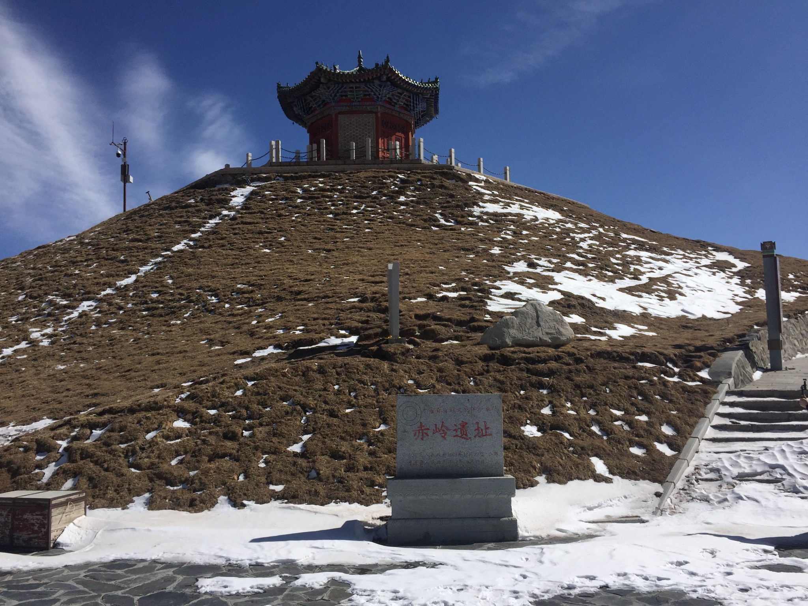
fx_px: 677
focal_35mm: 29
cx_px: 404
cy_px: 303
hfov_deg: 61.7
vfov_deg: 48.2
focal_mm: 4.15
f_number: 2.2
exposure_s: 1/6623
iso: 32
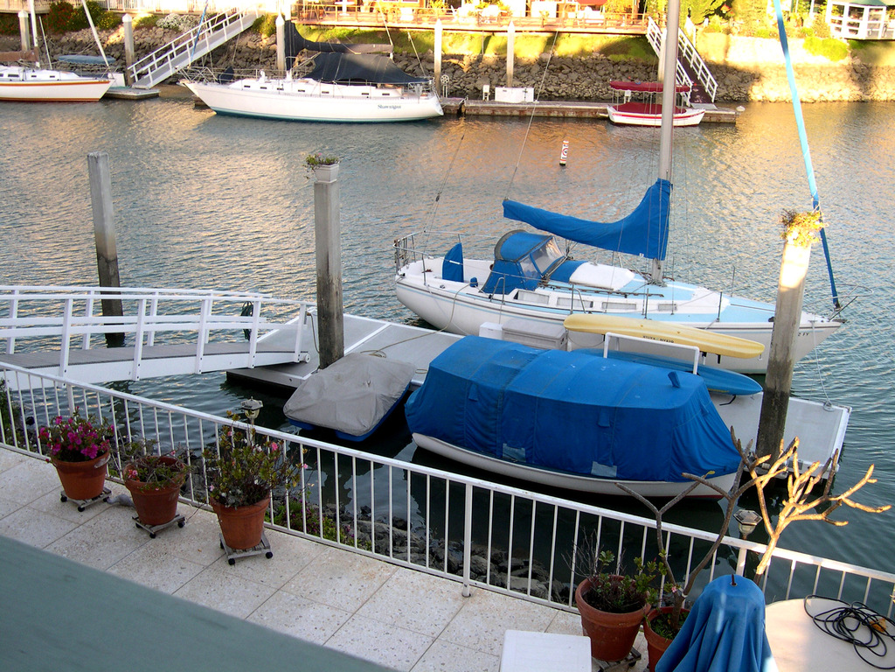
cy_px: 336
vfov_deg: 37.7
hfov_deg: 49.0
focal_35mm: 38
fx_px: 982
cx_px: 448
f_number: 2.8
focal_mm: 8
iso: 100
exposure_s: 1/149
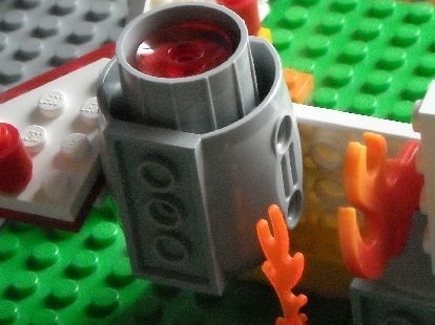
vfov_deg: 7.3
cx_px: 311
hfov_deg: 9.7
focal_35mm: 203
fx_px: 2550
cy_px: 92
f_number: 4.7
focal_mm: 17.1
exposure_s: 1/250
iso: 590
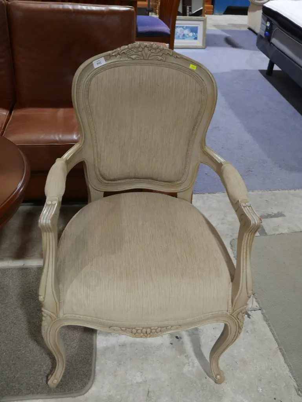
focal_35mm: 34
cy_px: 201
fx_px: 395
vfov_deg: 53.9
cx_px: 151
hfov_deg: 41.8
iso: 500
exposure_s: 1/60
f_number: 4
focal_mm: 17
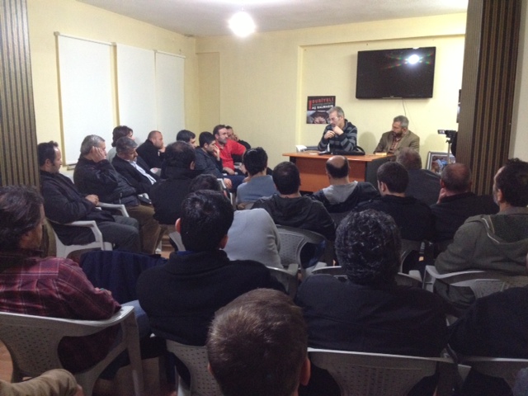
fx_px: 534
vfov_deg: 40.7
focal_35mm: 35
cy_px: 198
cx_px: 264
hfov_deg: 52.6
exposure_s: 1/15
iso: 400
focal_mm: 4.28
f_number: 2.4
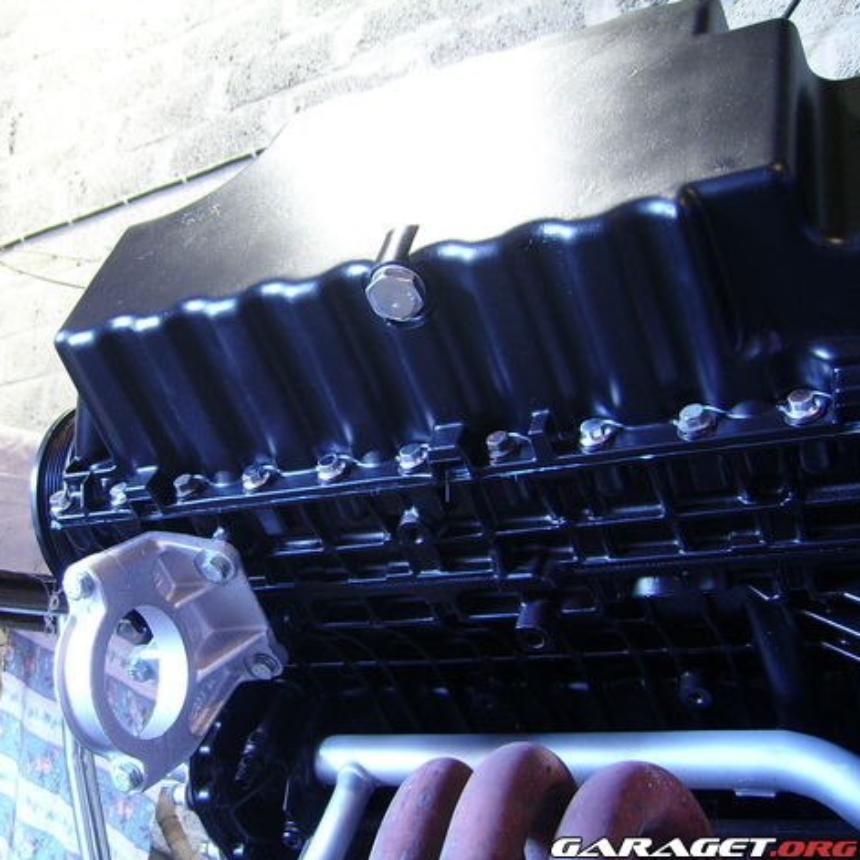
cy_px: 427
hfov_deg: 39.5
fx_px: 1181
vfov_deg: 40.0
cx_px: 279
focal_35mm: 42
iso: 100
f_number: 2.8
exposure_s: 1/2
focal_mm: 5.95
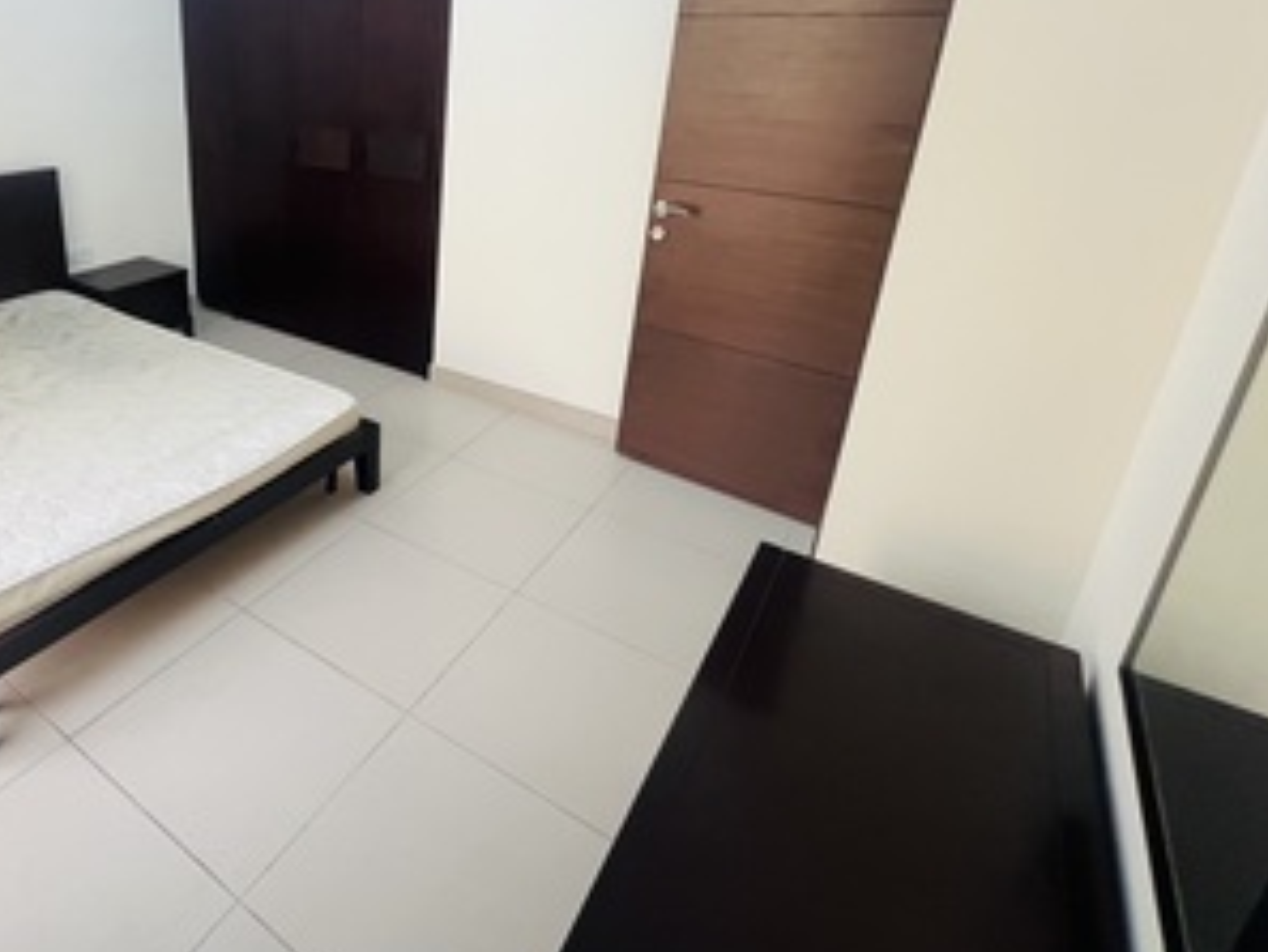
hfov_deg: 76.3
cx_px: 331
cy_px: 310
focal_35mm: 20
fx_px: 733
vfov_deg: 64.1
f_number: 1.8
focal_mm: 1.57
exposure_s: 1/50
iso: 250
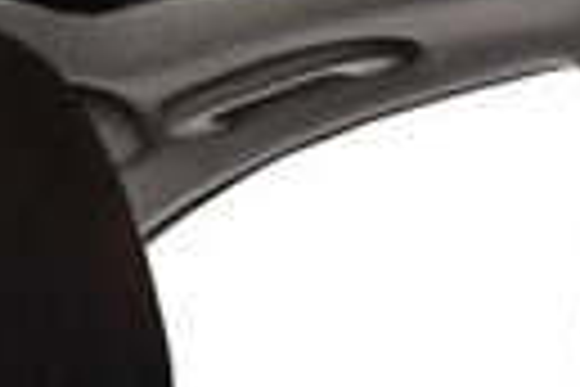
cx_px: -198
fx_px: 2884
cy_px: 860
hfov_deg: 11.2
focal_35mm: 179
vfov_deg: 7.3
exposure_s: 1/125
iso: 3200
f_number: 3.5
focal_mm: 18
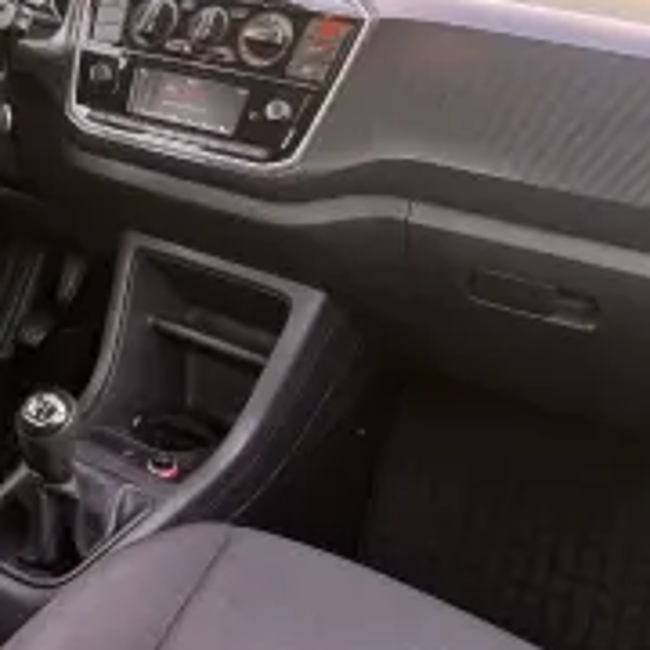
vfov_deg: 36.2
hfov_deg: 35.6
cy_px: 191
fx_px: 977
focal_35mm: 46
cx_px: 134
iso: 160
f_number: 1.6
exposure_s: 1/60
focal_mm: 5.96
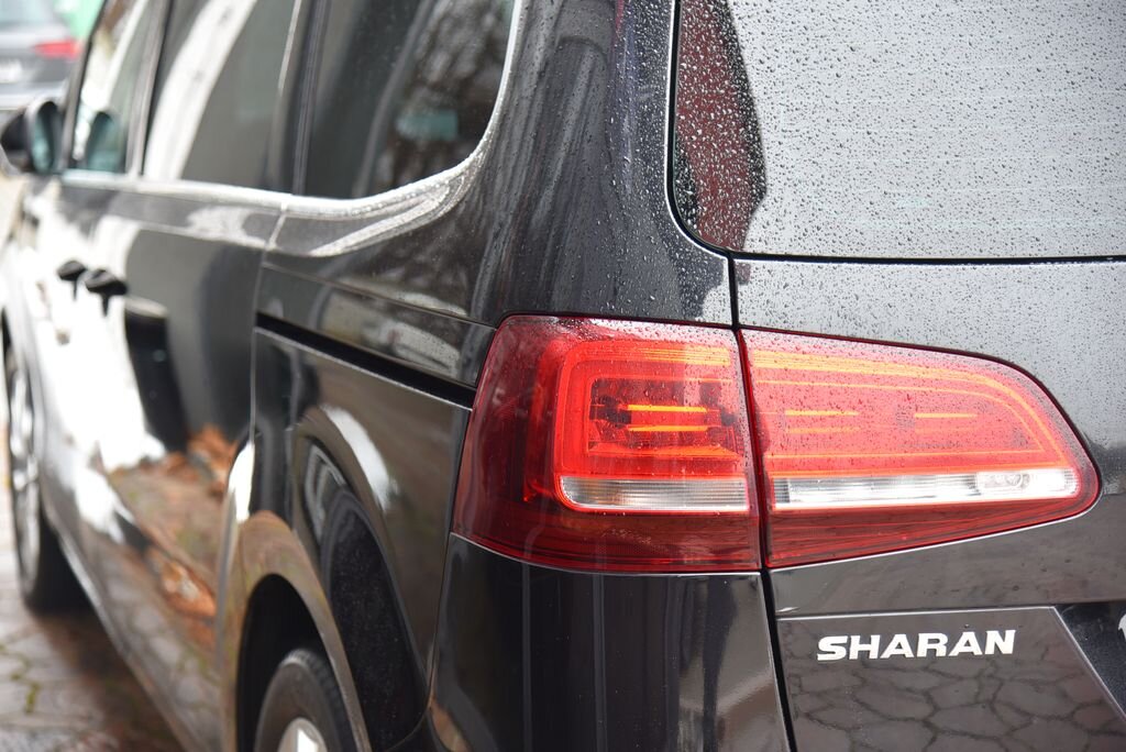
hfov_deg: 27.0
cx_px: 563
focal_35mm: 75
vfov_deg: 18.2
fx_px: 2347
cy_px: 376
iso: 500
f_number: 4
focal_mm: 75
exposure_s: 1/40
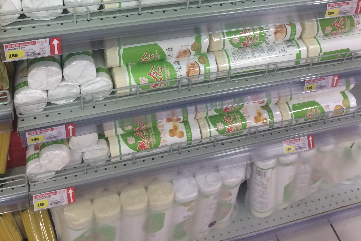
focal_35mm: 43
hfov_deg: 45.4
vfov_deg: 28.6
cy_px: -16
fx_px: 431
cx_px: 179
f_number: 2.2
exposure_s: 1/33
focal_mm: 4.15
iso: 80
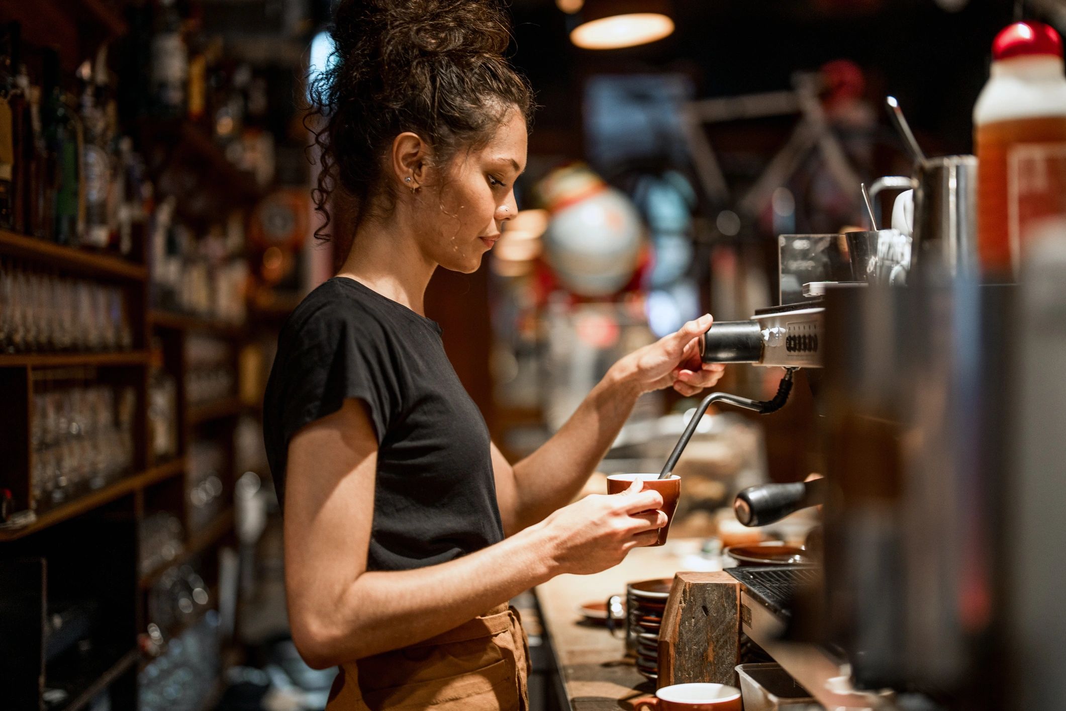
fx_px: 1480
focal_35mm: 50
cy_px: 356
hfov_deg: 39.6
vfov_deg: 27.0
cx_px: 533
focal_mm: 50
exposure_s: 1/125
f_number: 1.2
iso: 400
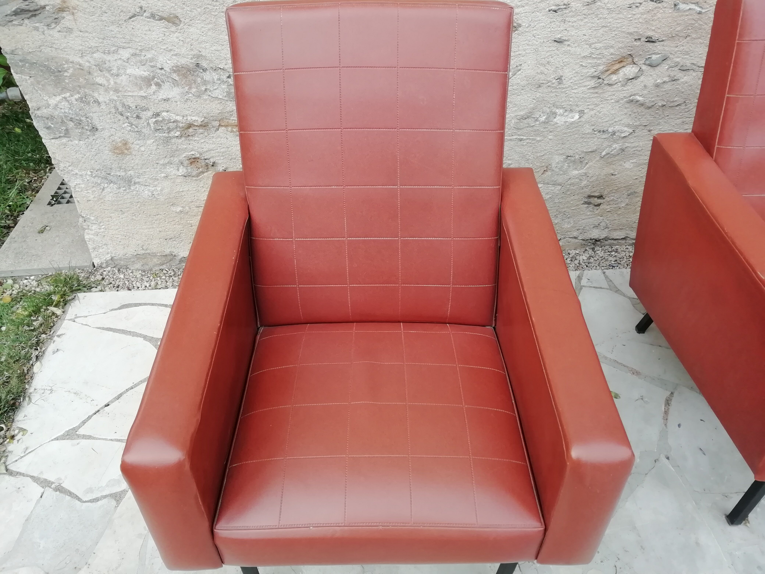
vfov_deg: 53.1
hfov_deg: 67.3
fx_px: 575
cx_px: 382
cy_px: 287
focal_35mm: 26
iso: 50
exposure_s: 1/255
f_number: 2.2
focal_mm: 3.46
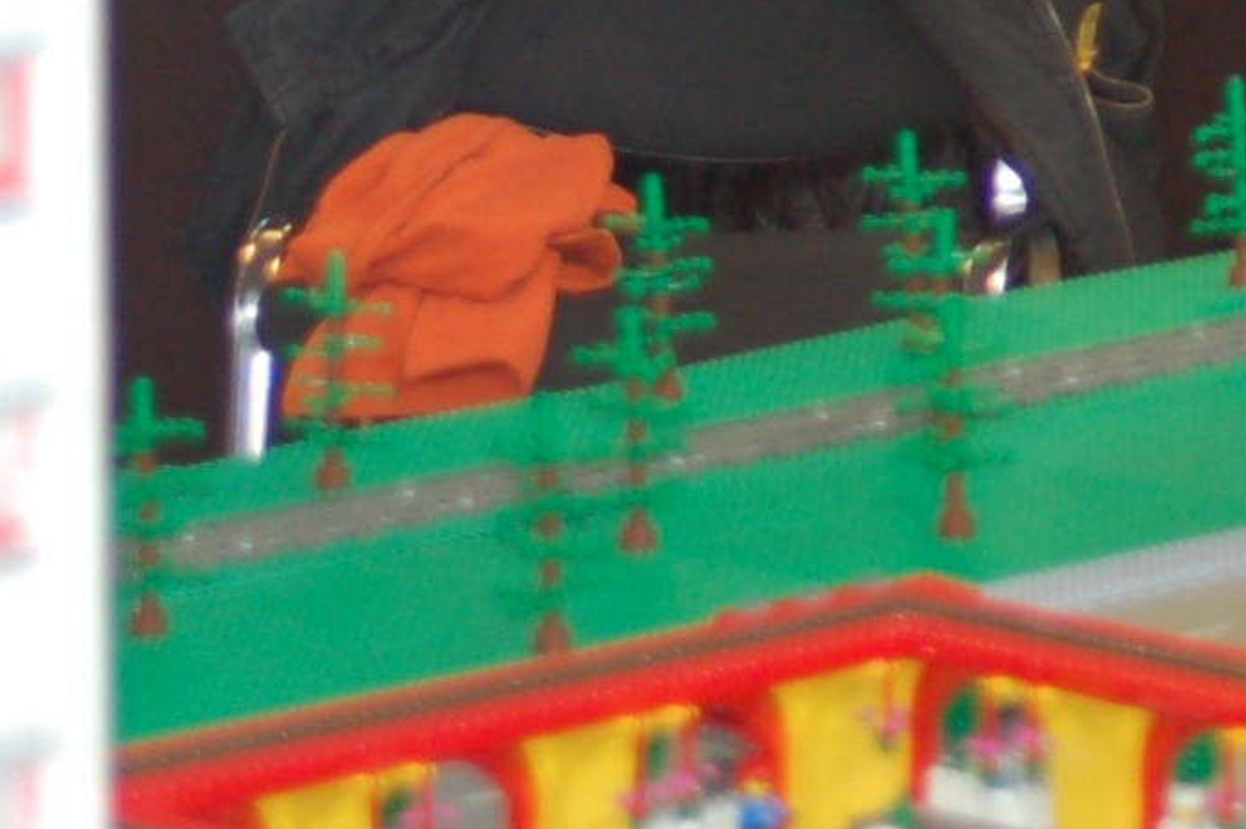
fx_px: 8750
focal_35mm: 253
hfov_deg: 8.0
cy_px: -950
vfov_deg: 5.3
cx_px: 1979
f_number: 3.3
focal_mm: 38
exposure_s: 1/100
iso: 400
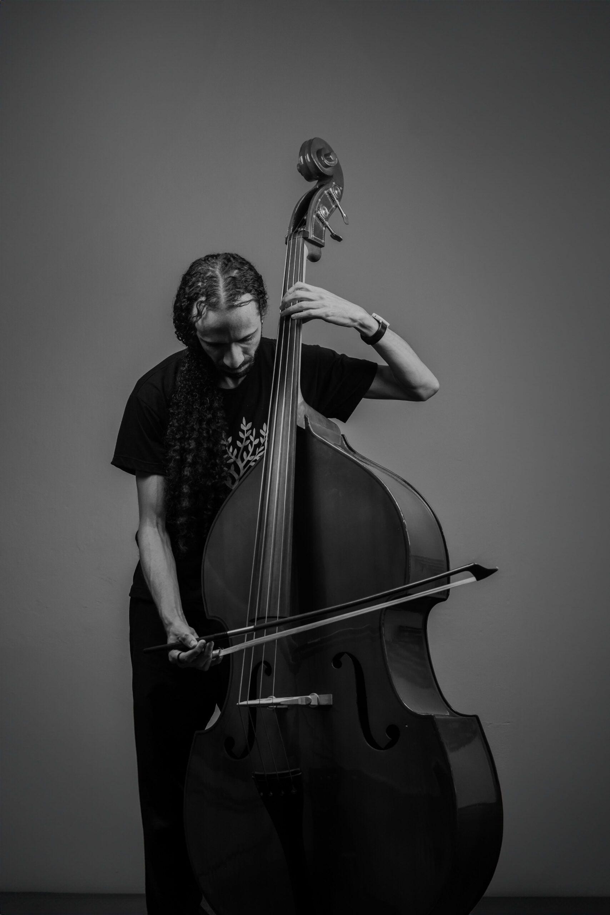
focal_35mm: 52
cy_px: 458
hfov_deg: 26.0
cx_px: 305
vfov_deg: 38.2
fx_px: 1321
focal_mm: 35
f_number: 4
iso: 500
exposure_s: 1/125
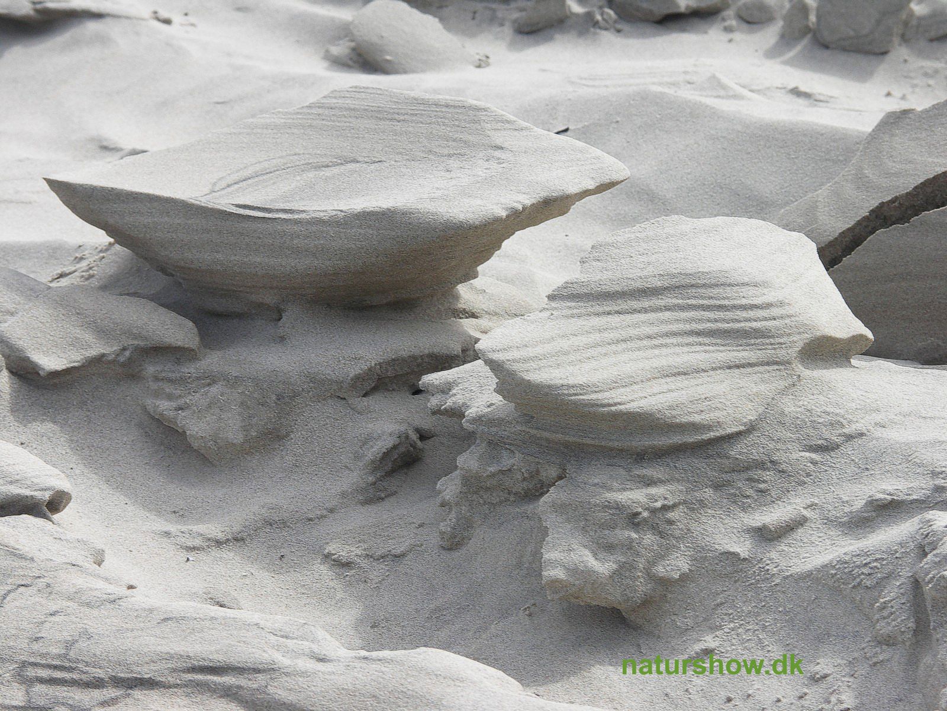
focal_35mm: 146
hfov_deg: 13.5
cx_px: 474
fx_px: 3994
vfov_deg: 10.2
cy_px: 356
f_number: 5.6
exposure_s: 1/400
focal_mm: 37.7
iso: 100
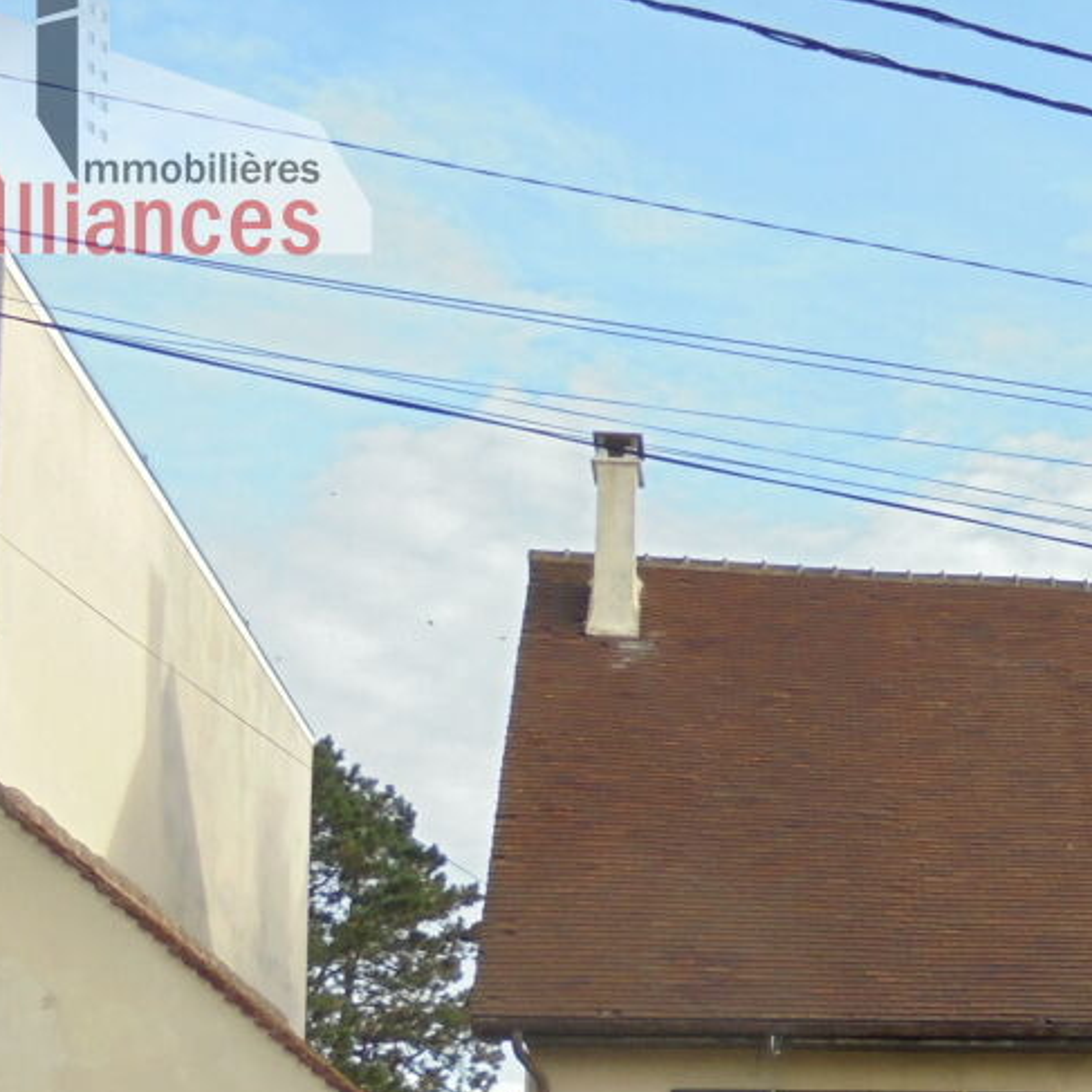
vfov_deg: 23.9
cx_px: 1348
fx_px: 2427
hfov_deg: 23.0
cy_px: 1170
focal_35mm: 68
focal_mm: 4.6
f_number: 3.5
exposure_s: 1/400
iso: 100
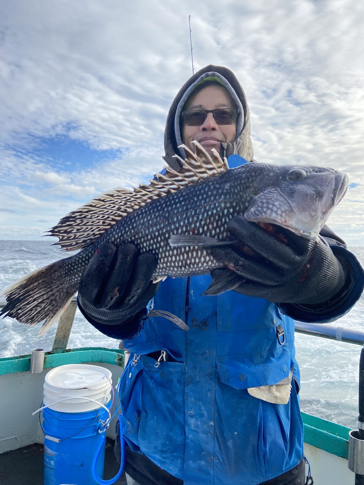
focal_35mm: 26
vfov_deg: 67.3
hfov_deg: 53.1
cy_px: 242
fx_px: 365
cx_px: 182
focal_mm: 4.25
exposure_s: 1/1629
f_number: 1.8
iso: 32
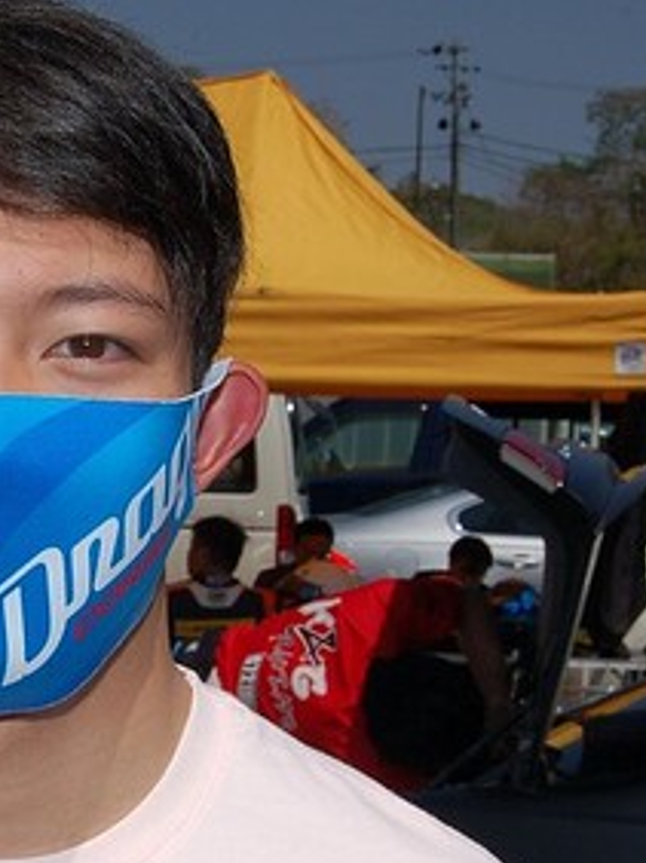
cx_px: -12
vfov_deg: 18.7
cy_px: 499
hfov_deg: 13.9
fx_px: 2617
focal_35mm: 105
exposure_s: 1/500
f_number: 16
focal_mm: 38
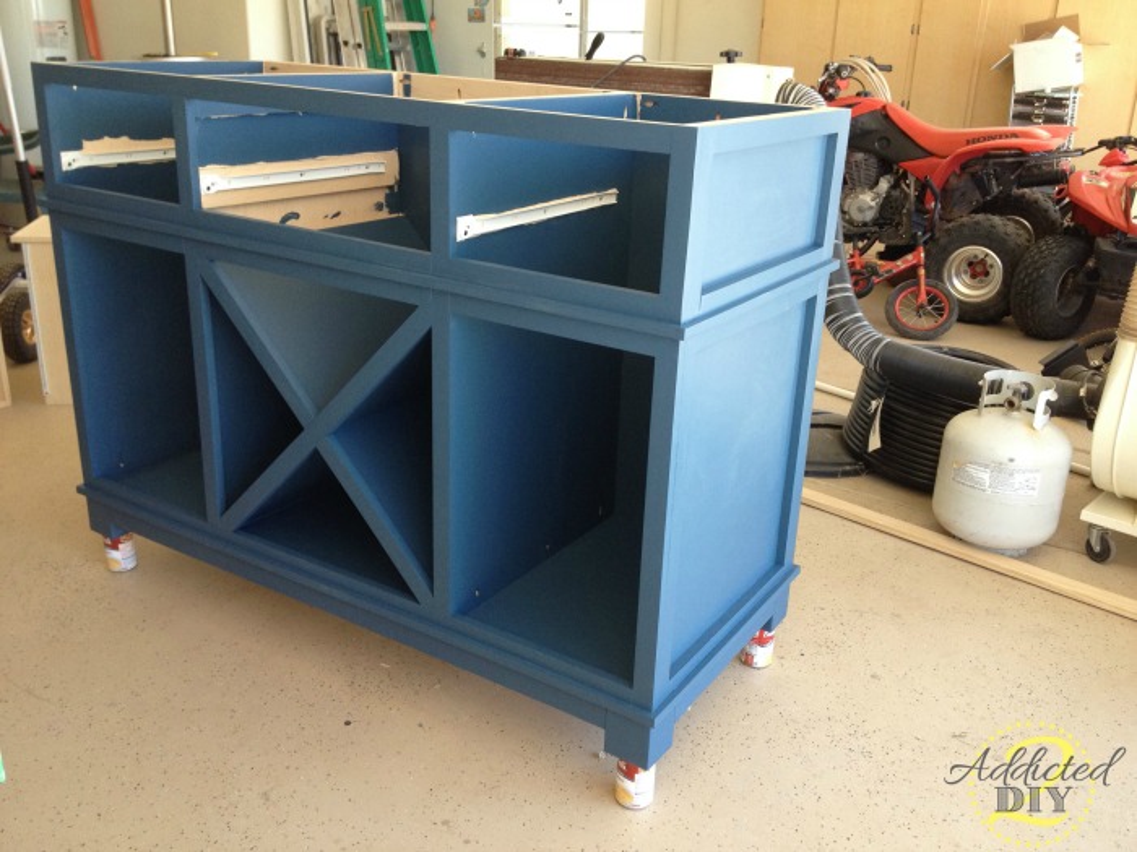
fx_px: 1150
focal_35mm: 35
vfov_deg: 40.7
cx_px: 568
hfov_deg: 52.6
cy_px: 426
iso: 100
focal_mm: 4.28
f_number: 2.4
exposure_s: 1/120
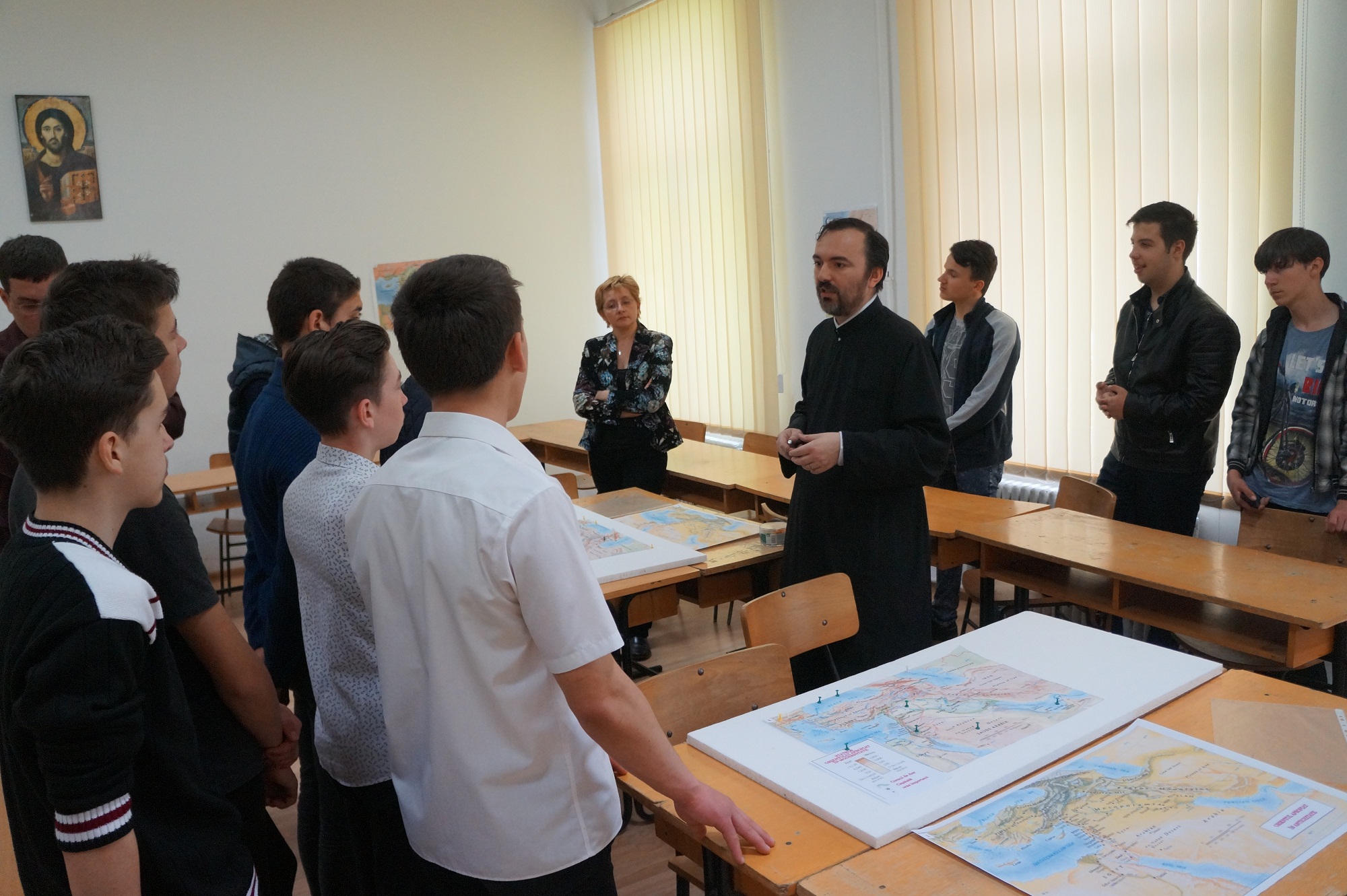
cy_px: 448
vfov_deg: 47.9
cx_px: 674
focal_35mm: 27
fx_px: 1010
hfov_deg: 67.4
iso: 1600
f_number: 4
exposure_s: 1/160
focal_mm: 18
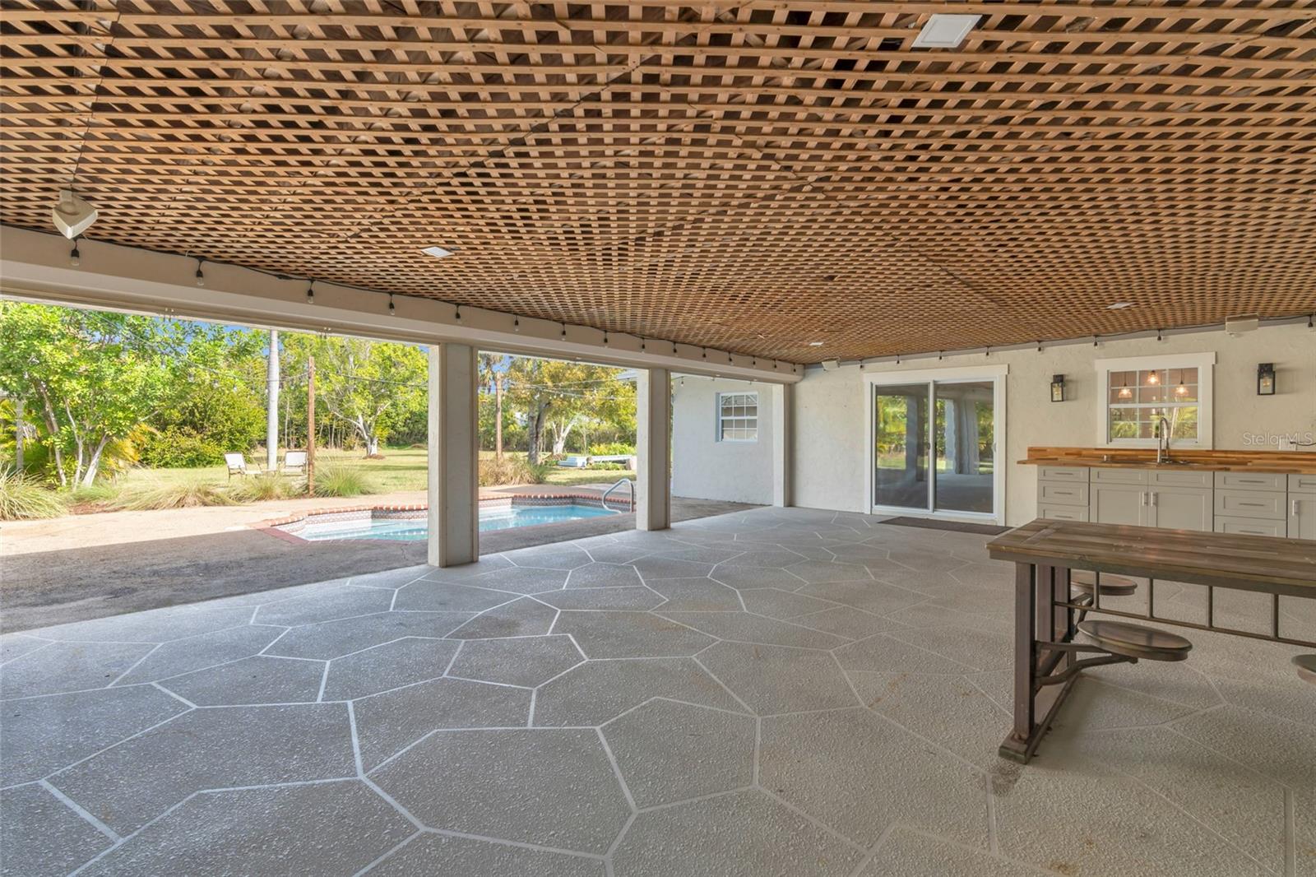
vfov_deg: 73.7
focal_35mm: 16
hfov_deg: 96.7
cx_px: 658
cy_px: 438
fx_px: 585
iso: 200
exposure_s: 1/25
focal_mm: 16
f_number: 9
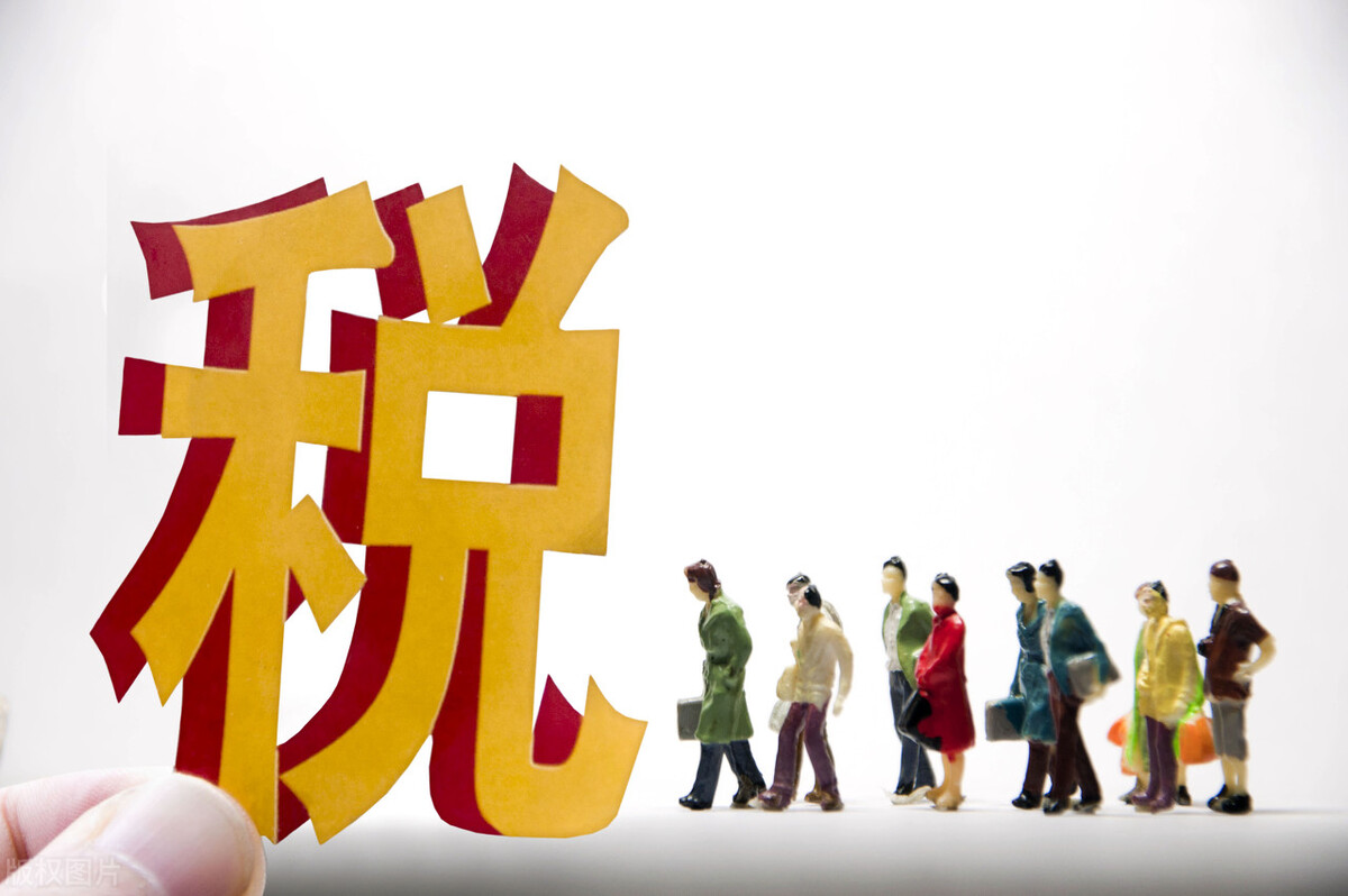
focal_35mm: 158
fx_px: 5893
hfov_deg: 13.1
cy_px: 448
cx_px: 674
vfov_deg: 8.7
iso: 400
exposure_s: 1/160
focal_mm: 105
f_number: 5.6
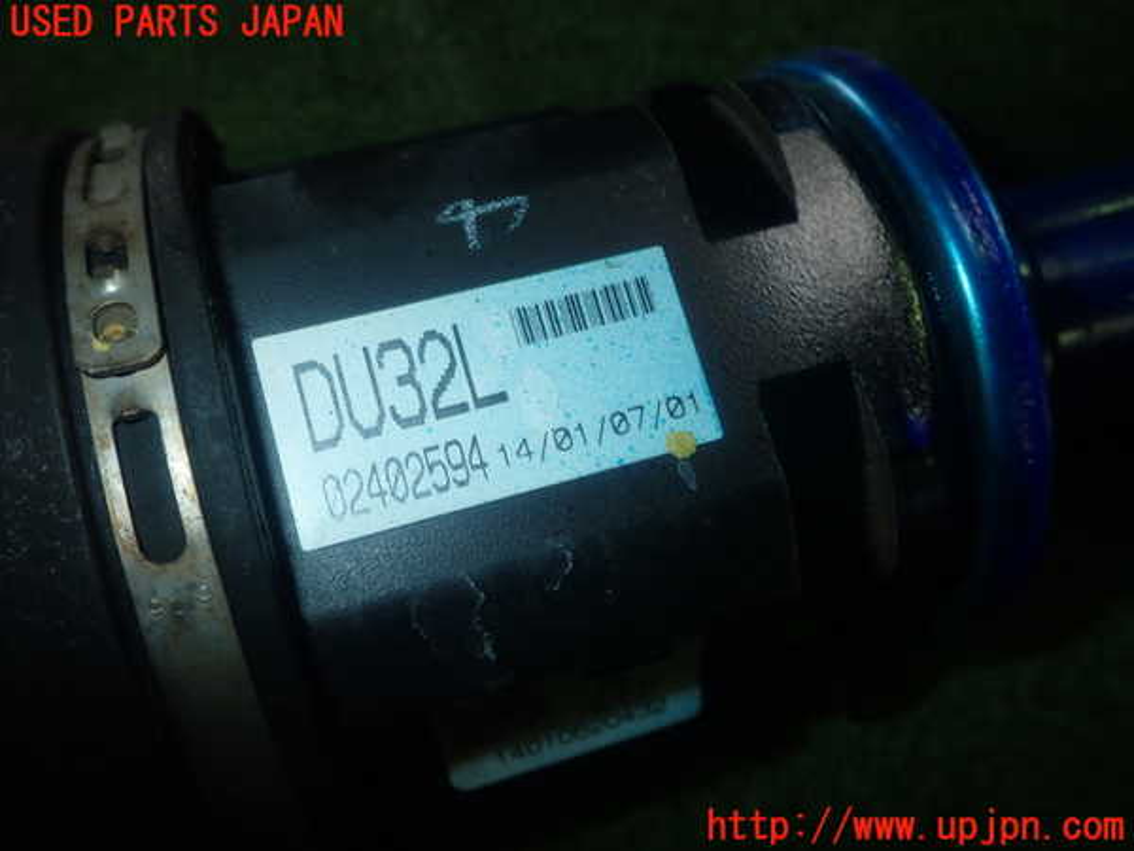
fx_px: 983
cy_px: 426
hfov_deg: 60.0
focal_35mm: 30
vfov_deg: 46.8
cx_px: 567
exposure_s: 1/30
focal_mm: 5.4
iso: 200
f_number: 6.3
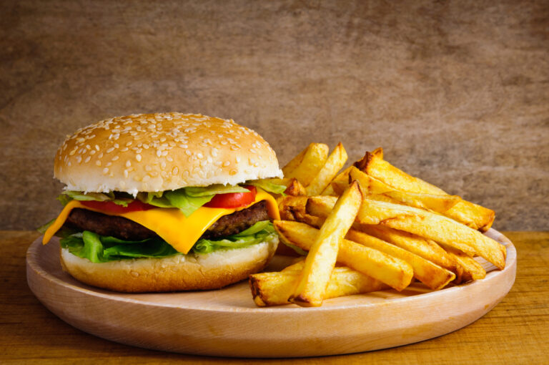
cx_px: 274
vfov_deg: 16.2
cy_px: 182
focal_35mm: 84
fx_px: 1279
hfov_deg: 24.2
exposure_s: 1/250
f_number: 11
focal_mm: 56
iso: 100
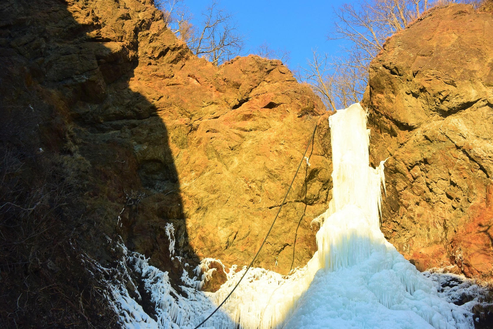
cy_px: 164
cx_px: 246
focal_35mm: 30
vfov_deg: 43.6
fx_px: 411
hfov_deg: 61.9
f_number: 4
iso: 180
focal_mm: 11.4
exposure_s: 1/250
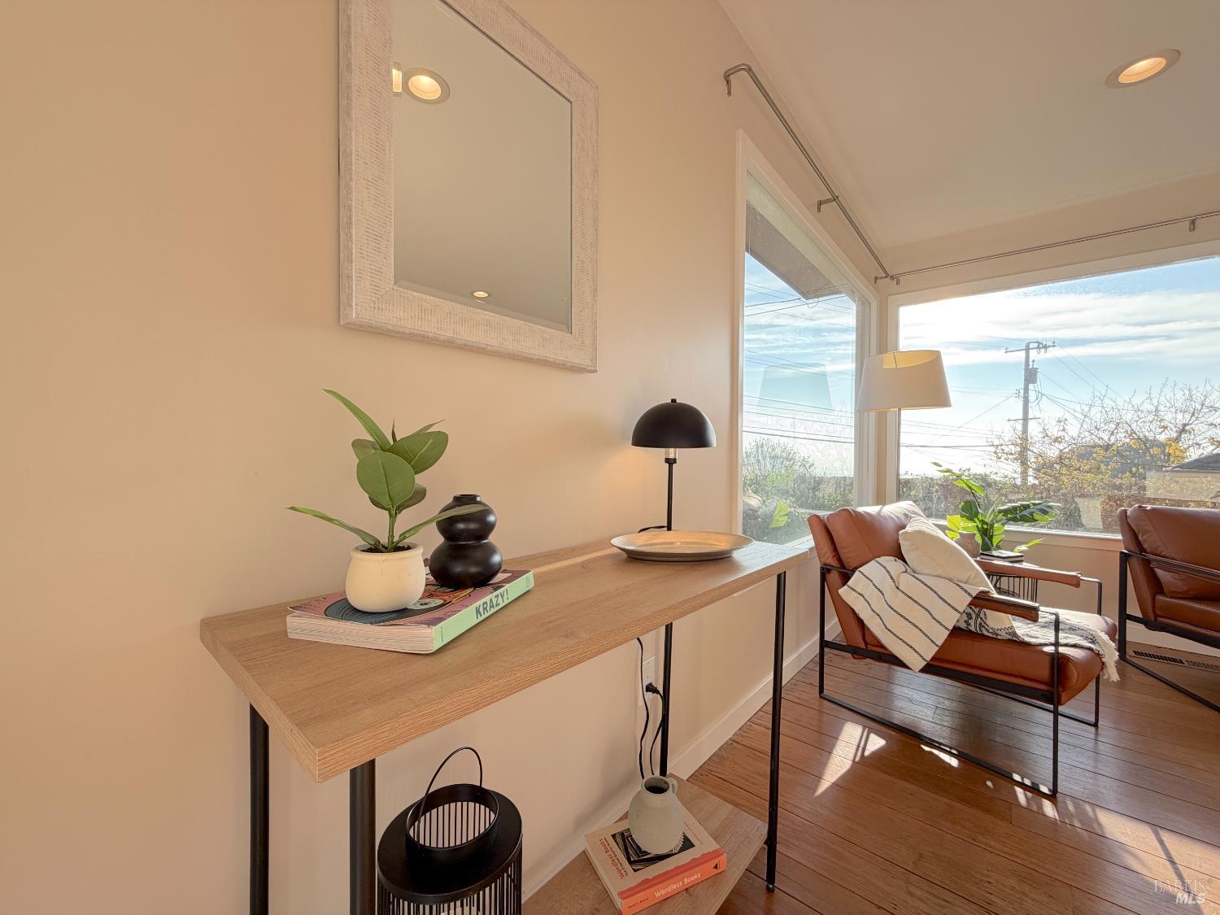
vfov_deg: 85.7
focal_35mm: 14
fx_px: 493
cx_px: 610
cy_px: 458
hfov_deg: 102.1
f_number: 2.2
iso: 50
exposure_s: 1/502
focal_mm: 2.22
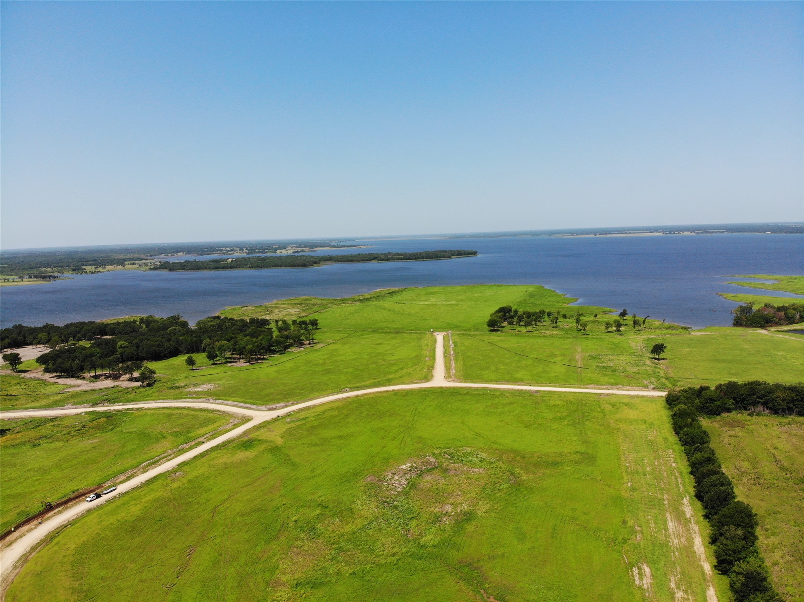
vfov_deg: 56.8
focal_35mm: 24
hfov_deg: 71.6
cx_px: 402
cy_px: 301
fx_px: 557
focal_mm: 4.5
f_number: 2.8
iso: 100
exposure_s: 1/1052
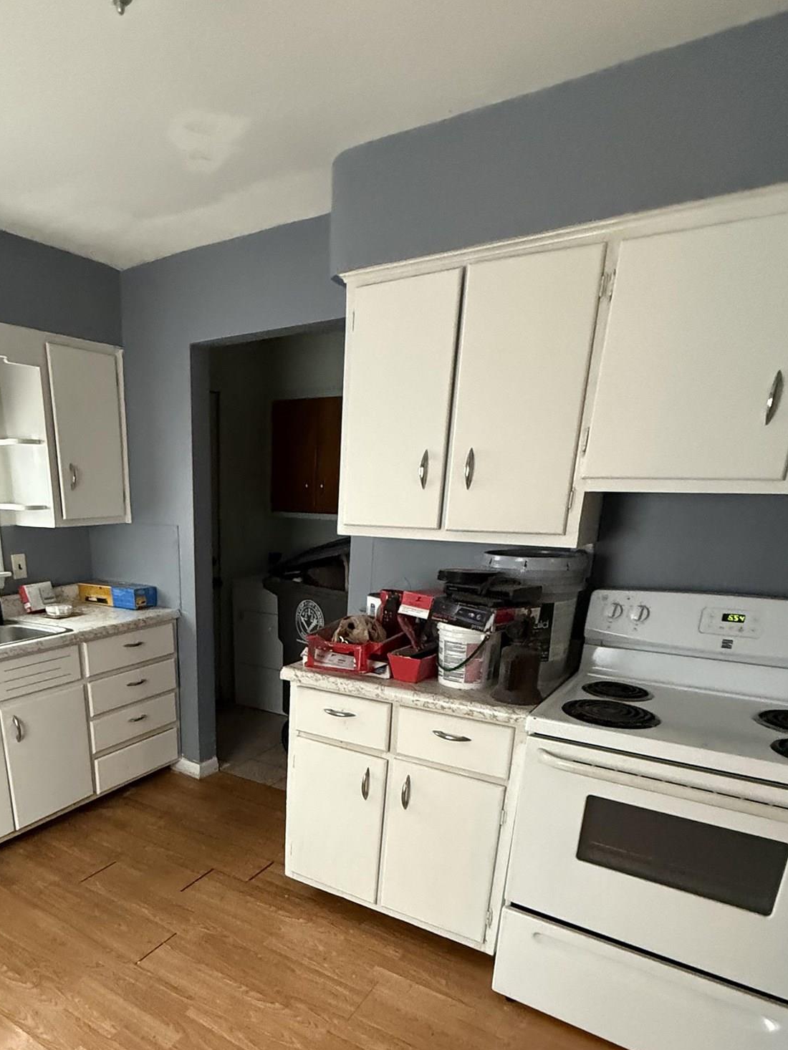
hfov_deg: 59.8
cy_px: 721
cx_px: 268
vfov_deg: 73.5
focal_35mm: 22
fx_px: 668
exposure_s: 1/60
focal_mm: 2.22
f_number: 2.2
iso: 800
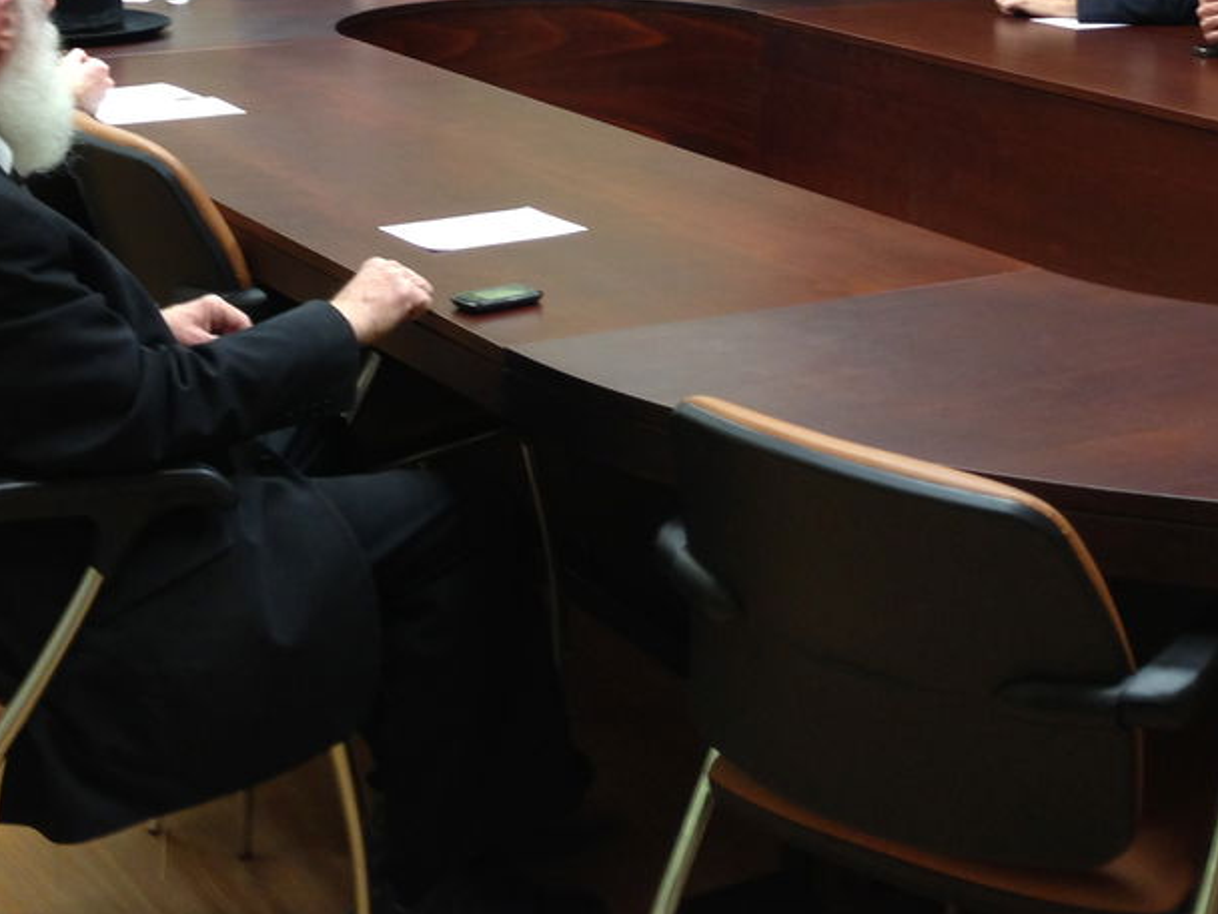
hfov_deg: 25.5
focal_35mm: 76
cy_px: -116
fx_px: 2674
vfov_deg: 18.6
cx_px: 845
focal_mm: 4.13
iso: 80
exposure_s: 1/20
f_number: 2.4
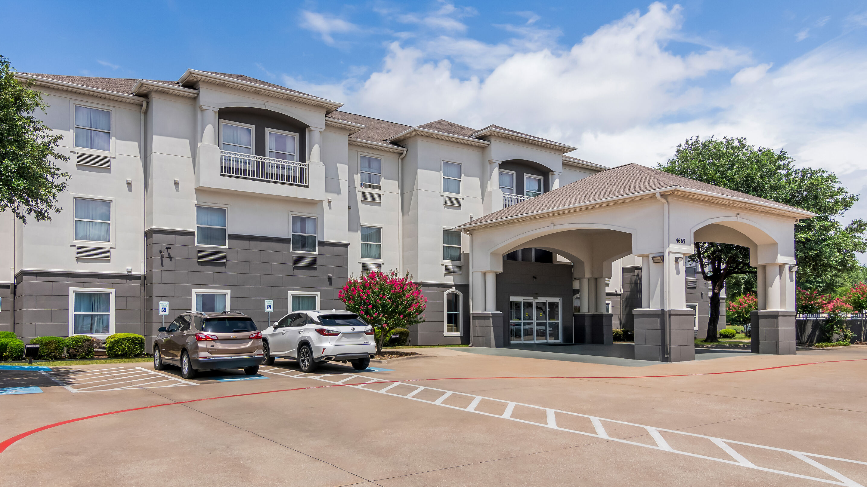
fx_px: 564
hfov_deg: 75.1
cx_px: 421
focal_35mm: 25
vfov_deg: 46.7
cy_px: 231
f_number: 8
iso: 400
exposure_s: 1/500
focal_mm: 15
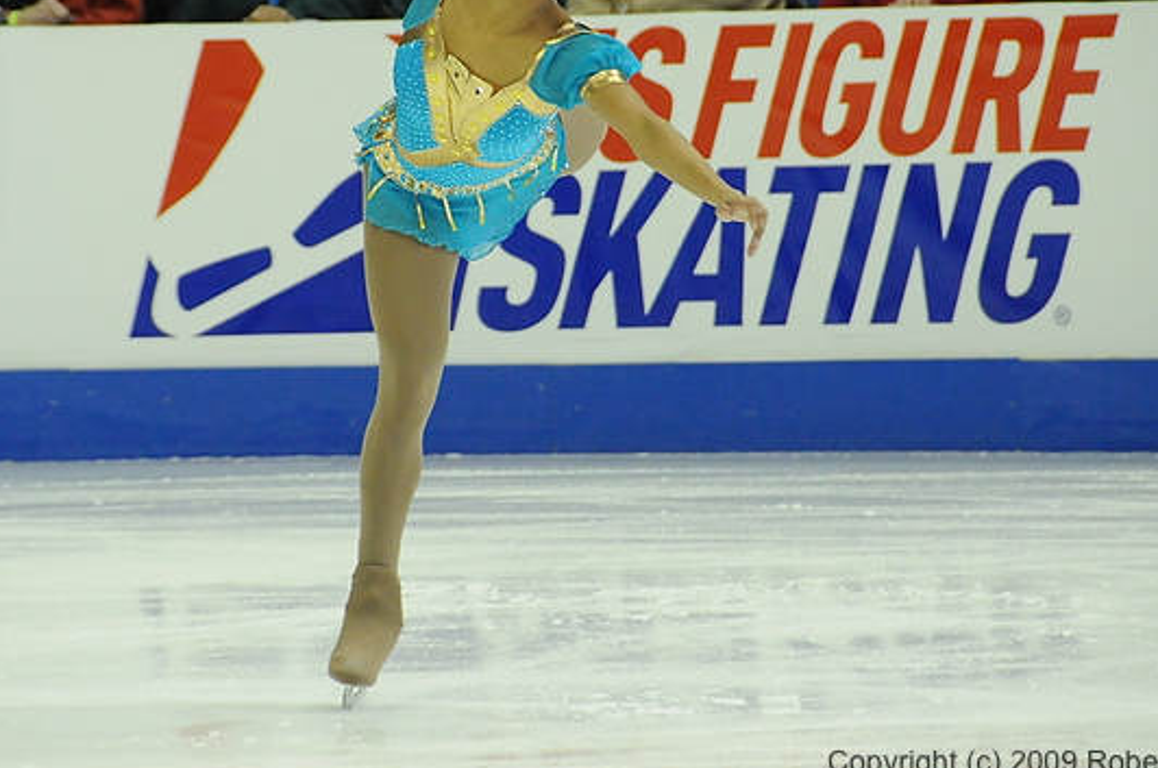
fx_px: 14485
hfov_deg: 4.6
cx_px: 488
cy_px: 230
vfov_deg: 3.0
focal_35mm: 451
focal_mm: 200
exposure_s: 1/800
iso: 3200
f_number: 5.6
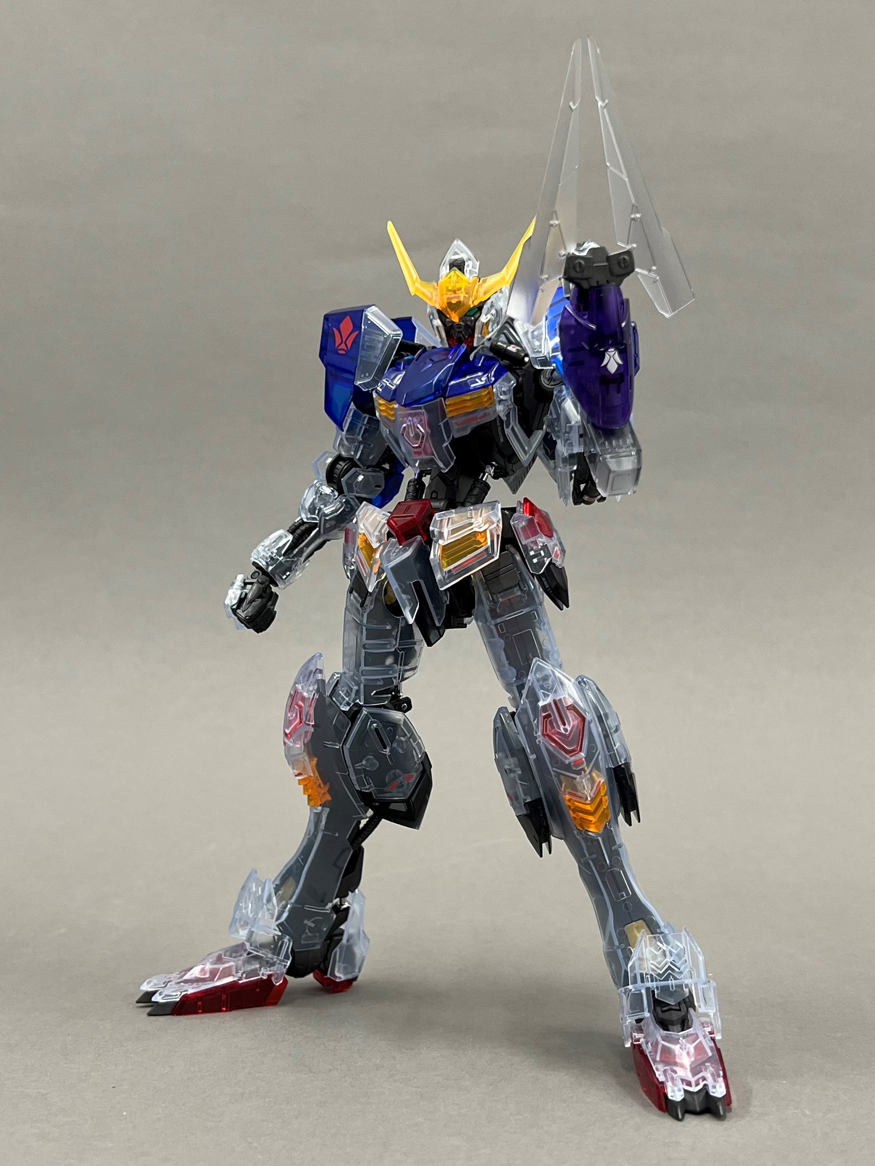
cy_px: 583
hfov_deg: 53.1
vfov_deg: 67.3
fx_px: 876
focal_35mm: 26
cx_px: 438
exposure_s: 1/60
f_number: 1.5
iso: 64
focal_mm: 5.7
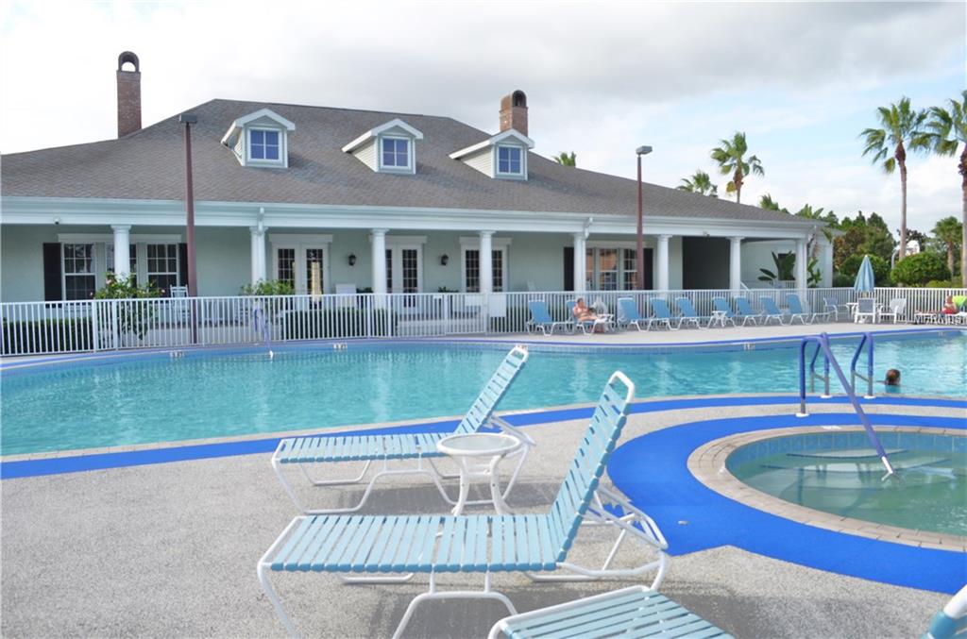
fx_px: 723
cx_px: 484
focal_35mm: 27
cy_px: 320
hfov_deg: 67.5
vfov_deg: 47.7
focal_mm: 18
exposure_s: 1/250
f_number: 8
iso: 140
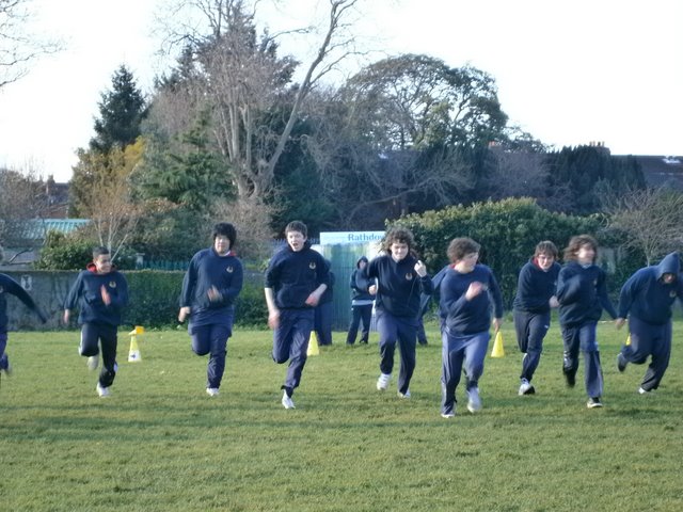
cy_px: 256
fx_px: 1993
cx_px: 342
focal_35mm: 101
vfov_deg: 14.6
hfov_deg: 19.4
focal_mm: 17.8
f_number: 5.4
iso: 125
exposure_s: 1/80
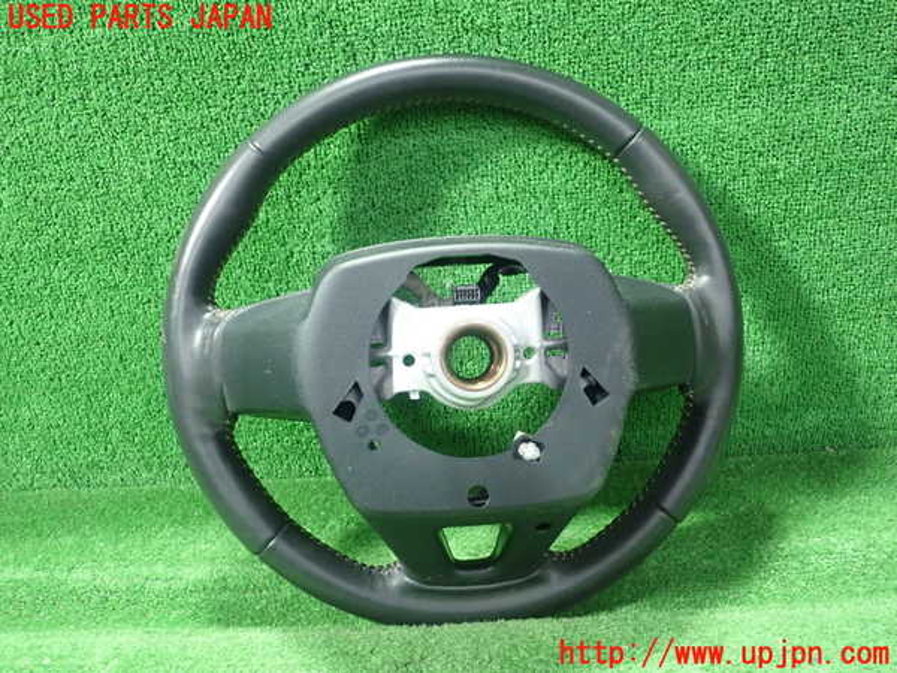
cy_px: 336
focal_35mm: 30
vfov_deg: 46.8
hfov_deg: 60.0
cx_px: 448
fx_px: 777
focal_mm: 5.5
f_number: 2.3
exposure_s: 1/60
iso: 800
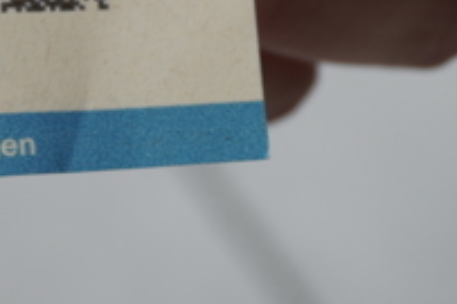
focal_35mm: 150
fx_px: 1901
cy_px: -65
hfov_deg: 13.2
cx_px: -131
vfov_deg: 9.0
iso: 100
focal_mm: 27
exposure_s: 1/60
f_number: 4.5
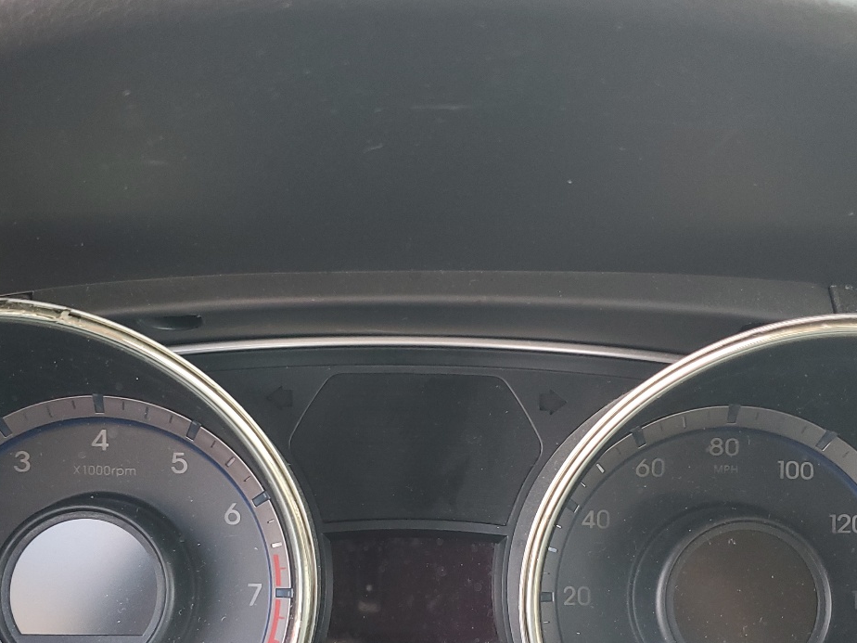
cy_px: 496
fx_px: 1114
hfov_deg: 42.1
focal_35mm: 45
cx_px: 413
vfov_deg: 31.5
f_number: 1.5
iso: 72
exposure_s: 1/60.2
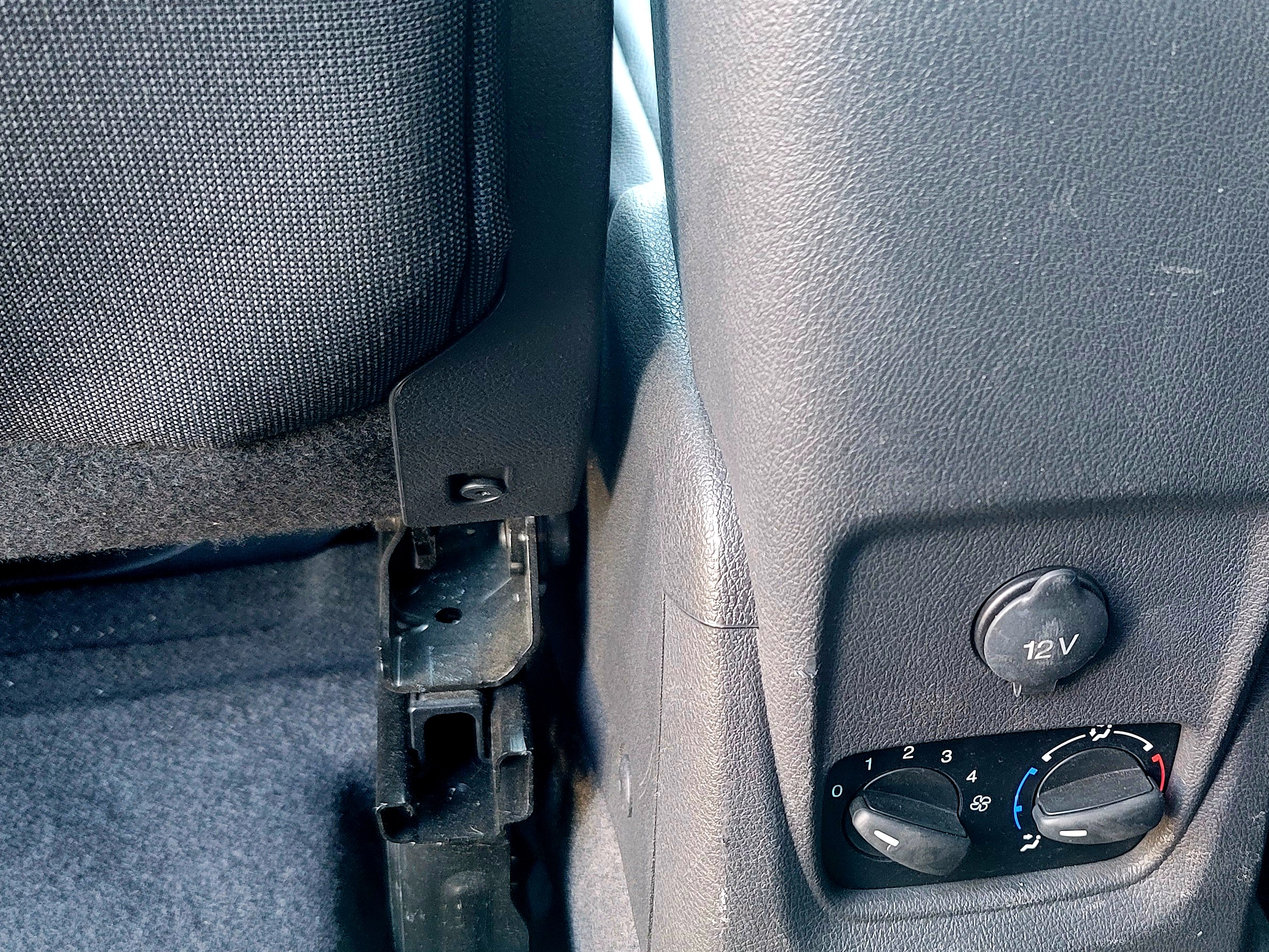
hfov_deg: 43.8
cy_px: 528
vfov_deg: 34.3
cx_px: 895
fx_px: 1540
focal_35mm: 42
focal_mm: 7
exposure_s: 1/40
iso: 640
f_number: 1.8
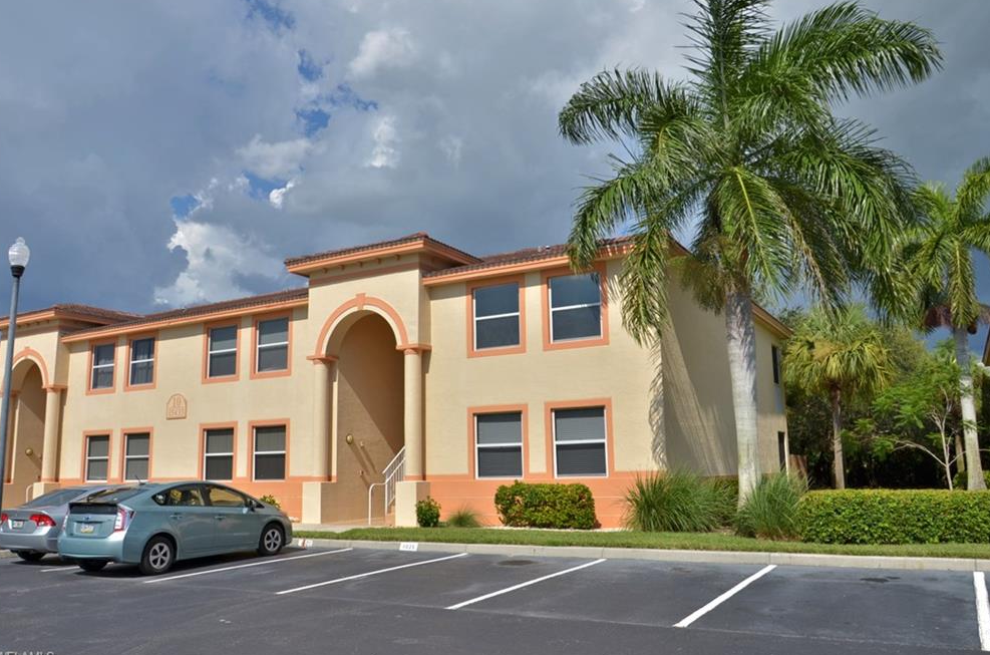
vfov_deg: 46.2
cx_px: 499
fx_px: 768
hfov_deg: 65.6
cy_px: 326
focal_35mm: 28
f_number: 7.1
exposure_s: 1/500
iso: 100
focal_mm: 18
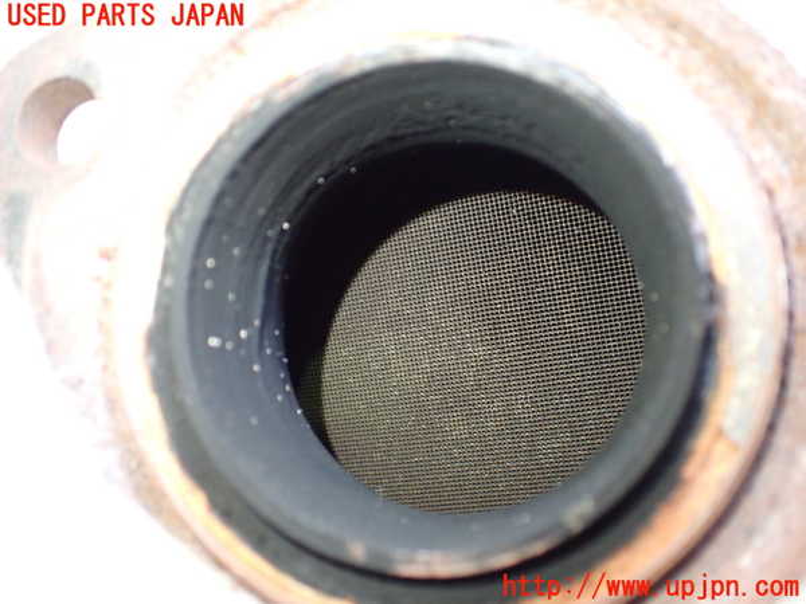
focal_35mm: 30
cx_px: 403
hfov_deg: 60.0
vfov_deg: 46.8
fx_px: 699
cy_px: 302
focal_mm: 5.4
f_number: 2.3
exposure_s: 1/40
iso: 800
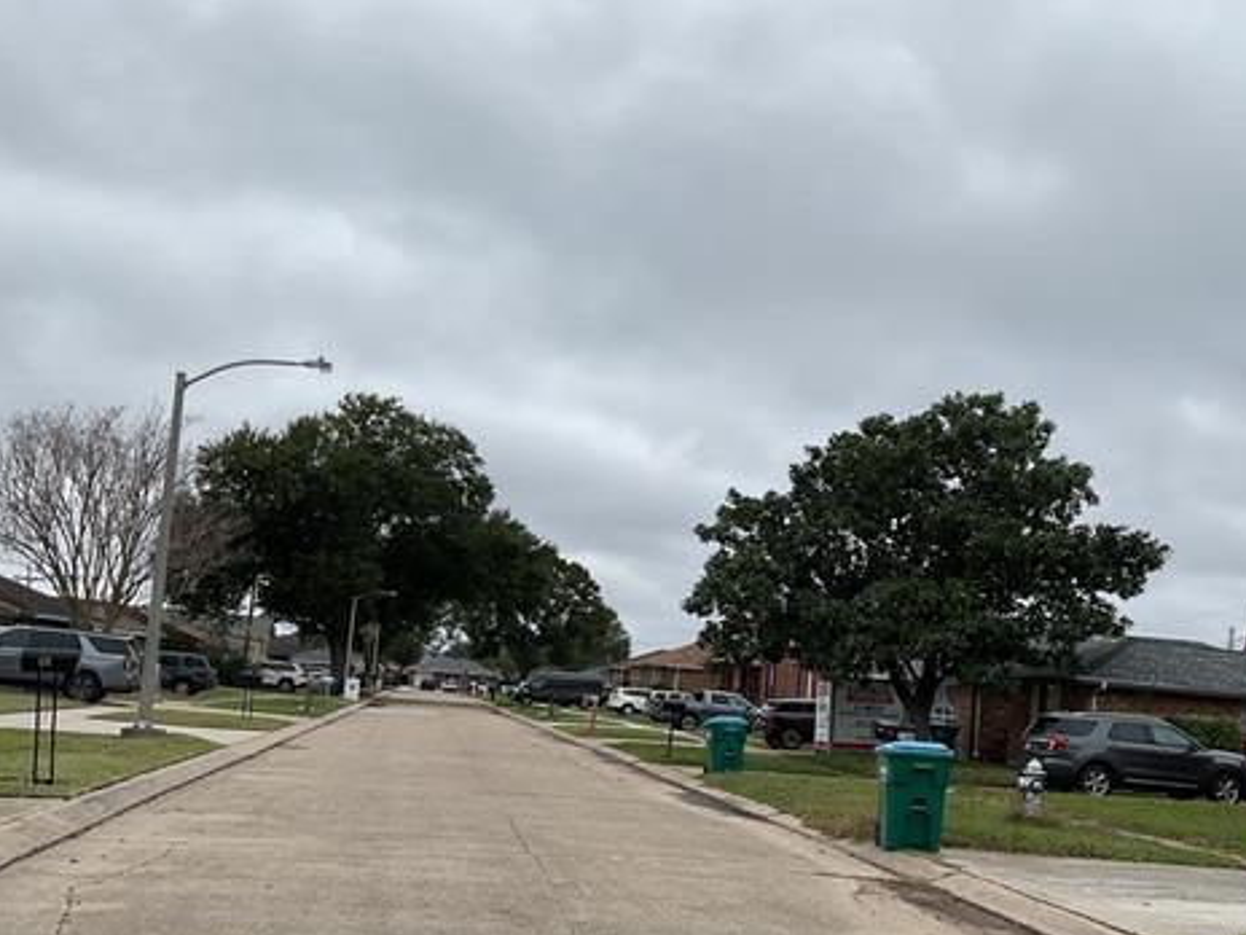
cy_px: 578
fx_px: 1440
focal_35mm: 40
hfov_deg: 46.4
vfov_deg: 35.8
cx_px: 768
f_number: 1.8
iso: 16
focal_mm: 3
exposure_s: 1/869
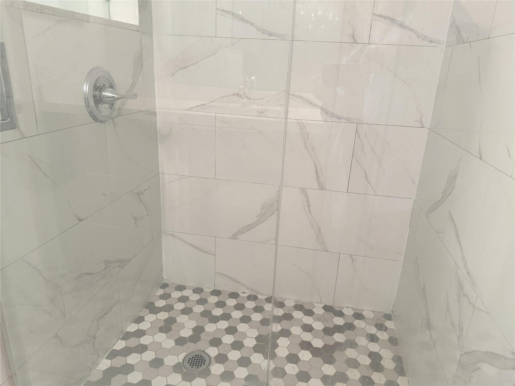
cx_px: 258
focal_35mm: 24
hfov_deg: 71.6
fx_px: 357
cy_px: 193
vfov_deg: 56.8
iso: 250
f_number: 1.78
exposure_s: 1/60
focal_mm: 6.76
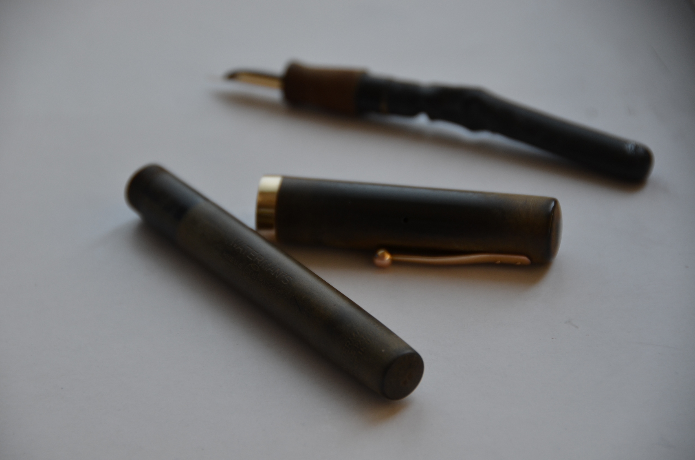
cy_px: 230
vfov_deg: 5.4
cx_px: 348
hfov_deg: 8.1
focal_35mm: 255
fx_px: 4913
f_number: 5.6
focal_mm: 170
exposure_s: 1/500
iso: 320
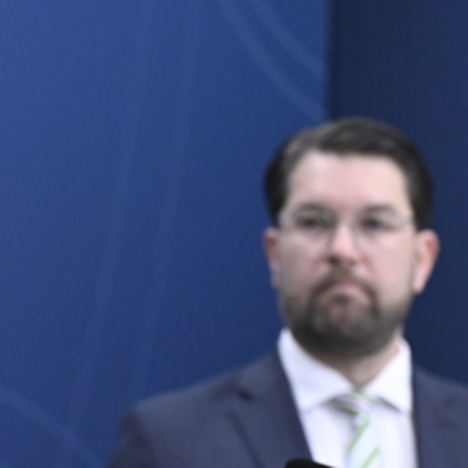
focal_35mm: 428
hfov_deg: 4.1
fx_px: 6547
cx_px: -418
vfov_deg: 4.1
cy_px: 522
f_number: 4
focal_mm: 100
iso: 2000
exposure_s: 1/320
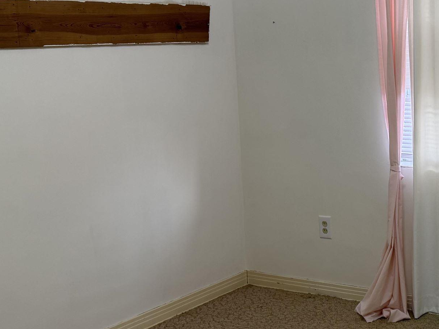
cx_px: 429
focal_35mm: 61
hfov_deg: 29.8
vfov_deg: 24.0
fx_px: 773
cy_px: 161
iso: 100
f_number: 1.78
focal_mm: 6.76
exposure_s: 1/60
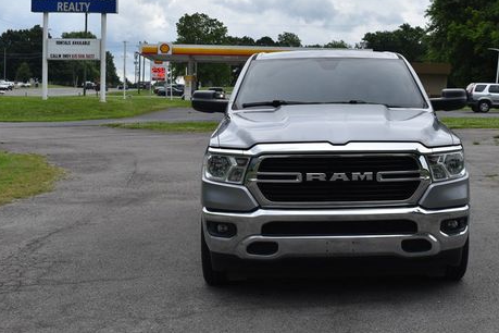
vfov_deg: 22.3
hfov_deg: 32.7
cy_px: 117
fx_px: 841
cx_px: 342
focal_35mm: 61
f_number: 8
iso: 100
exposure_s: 1/250
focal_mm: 29
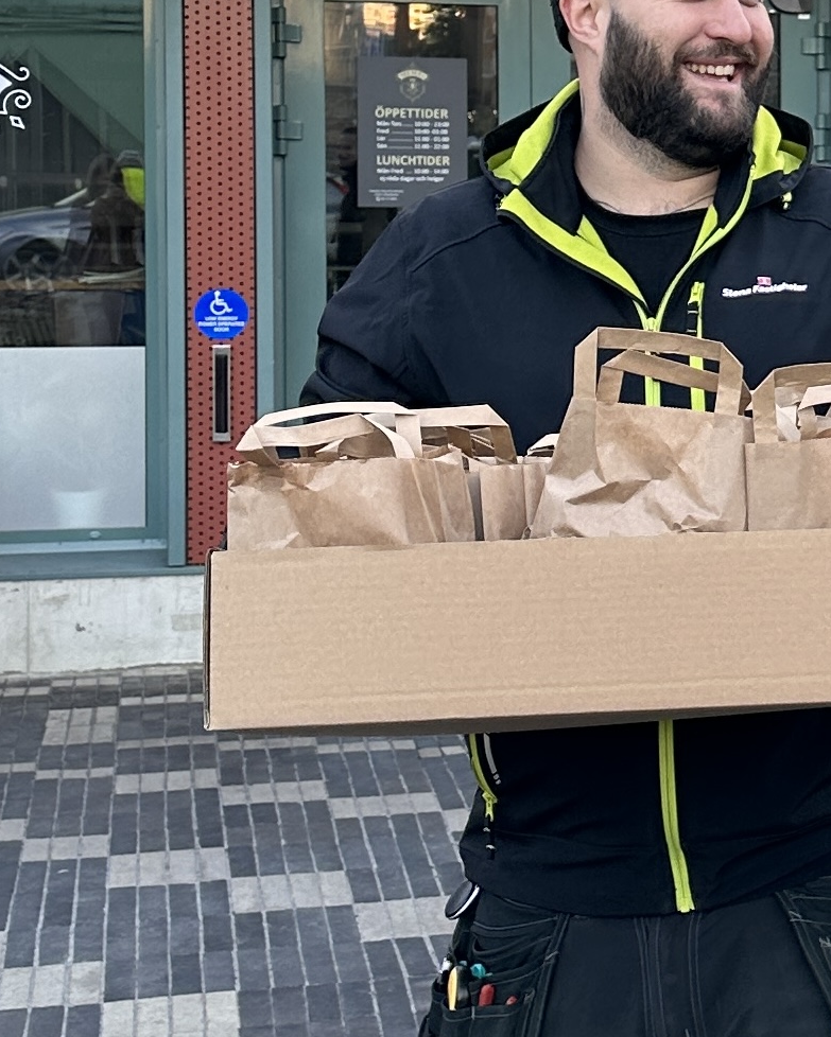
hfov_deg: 27.6
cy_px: 516
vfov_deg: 34.1
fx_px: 1690
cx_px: 465
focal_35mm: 55
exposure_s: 1/280
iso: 80
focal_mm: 6.86
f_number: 1.78
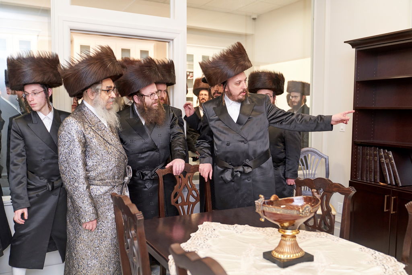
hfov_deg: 57.2
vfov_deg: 40.0
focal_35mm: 33
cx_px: 206
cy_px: 138
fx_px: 378
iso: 800
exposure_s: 1/125
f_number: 2.8
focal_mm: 33
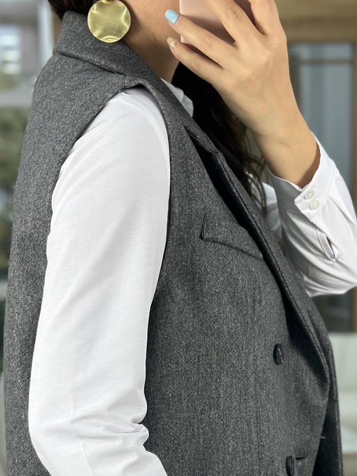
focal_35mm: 90
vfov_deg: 21.2
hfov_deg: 16.4
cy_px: 441
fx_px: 1237
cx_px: 210
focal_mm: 6.86
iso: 64
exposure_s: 1/101
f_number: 1.78
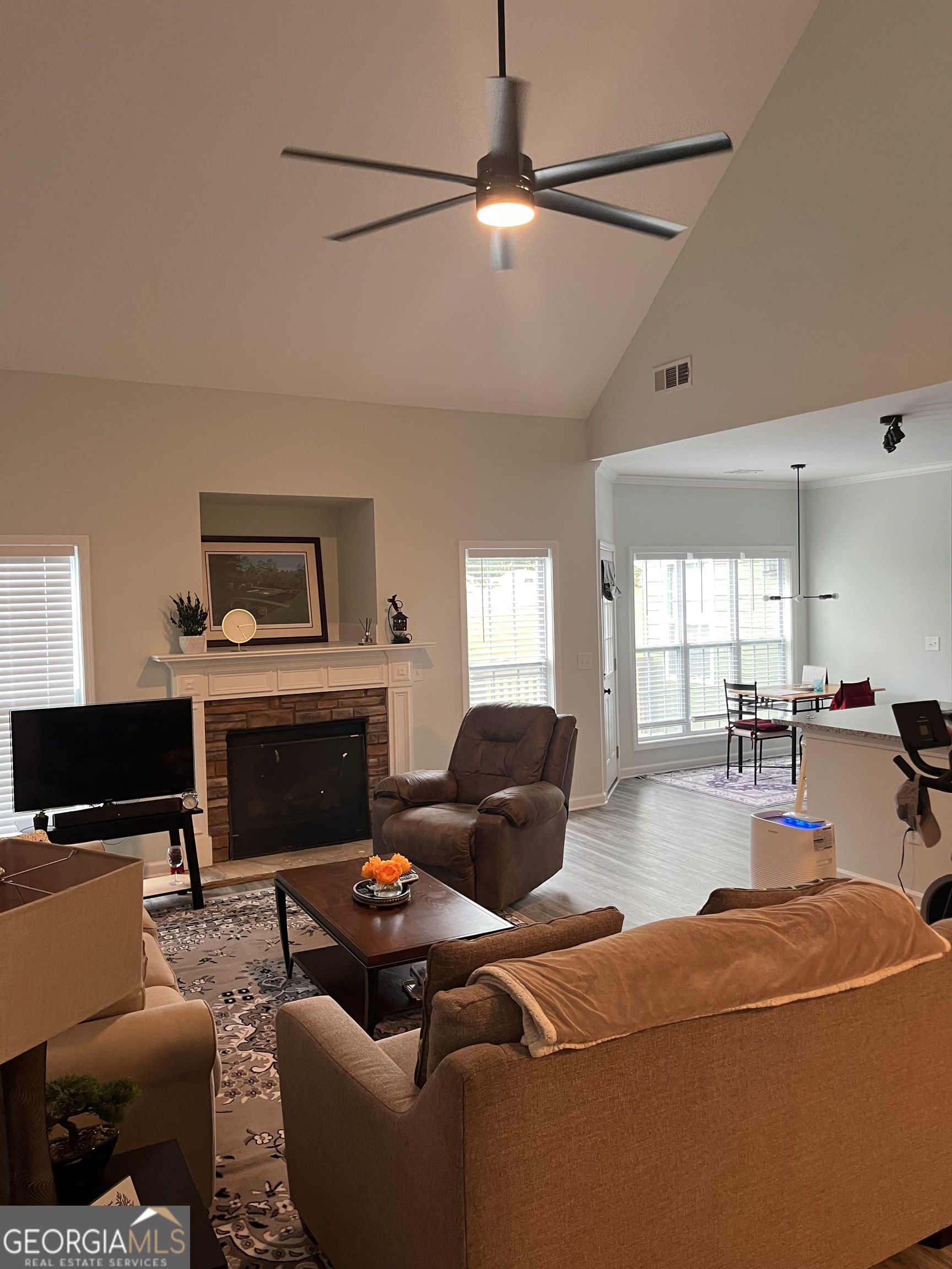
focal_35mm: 26
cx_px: 476
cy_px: 634
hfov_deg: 53.1
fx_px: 953
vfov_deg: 67.3
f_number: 1.6
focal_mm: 5.1
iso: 200
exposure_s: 1/60
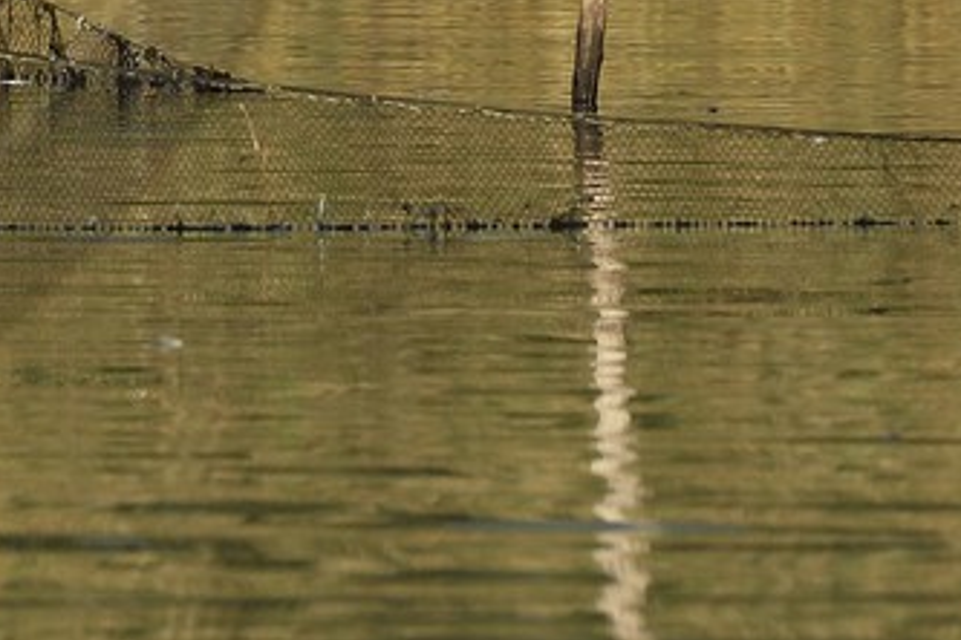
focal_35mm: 1347
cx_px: -794
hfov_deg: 1.5
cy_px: -568
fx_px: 35955
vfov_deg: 1.0
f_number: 11
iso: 400
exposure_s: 1/400
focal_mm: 280
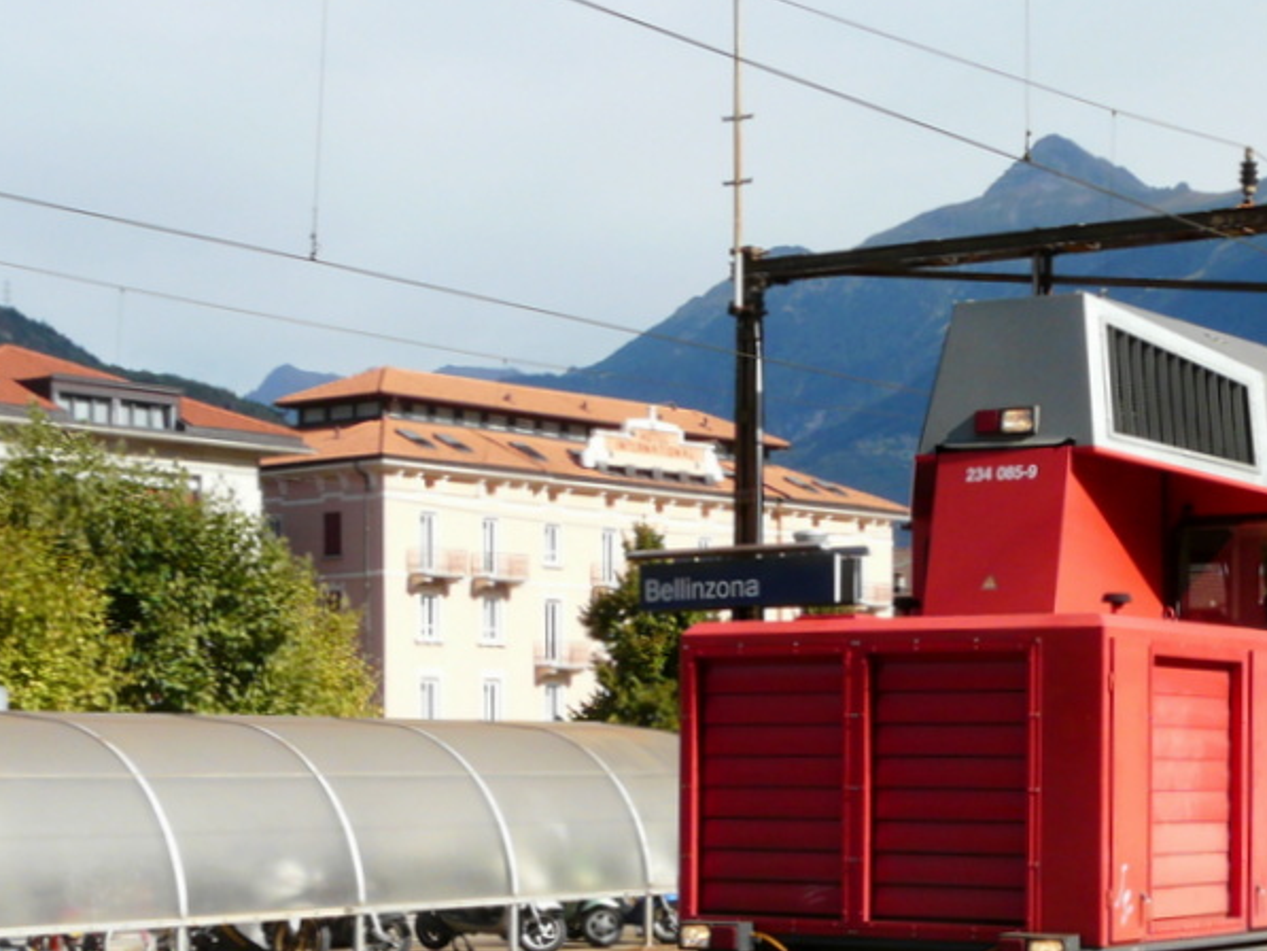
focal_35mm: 77
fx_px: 2819
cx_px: 949
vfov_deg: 19.0
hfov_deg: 25.0
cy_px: 751
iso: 100
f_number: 5.6
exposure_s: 1/400
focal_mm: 7.5
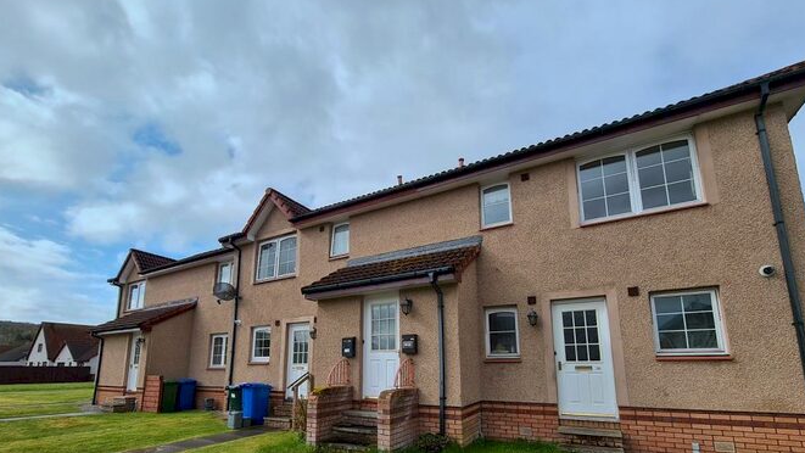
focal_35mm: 15
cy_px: 307
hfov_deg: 103.0
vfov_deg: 68.3
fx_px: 320
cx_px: 397
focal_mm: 2.2
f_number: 2.2
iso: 50
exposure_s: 1/1876
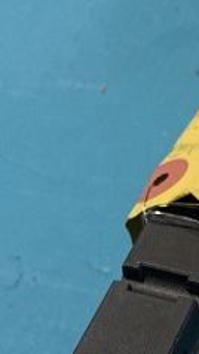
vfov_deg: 20.7
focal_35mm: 96
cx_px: 152
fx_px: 900
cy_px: 431
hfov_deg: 12.6
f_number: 1.8
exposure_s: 1/60
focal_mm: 4.25
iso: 250
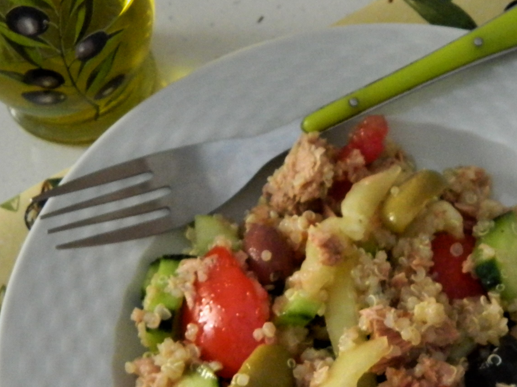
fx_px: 1135
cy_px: 344
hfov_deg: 25.4
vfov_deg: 19.1
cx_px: 382
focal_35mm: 76
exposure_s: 1/10
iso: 720
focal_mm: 7.3
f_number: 3.5
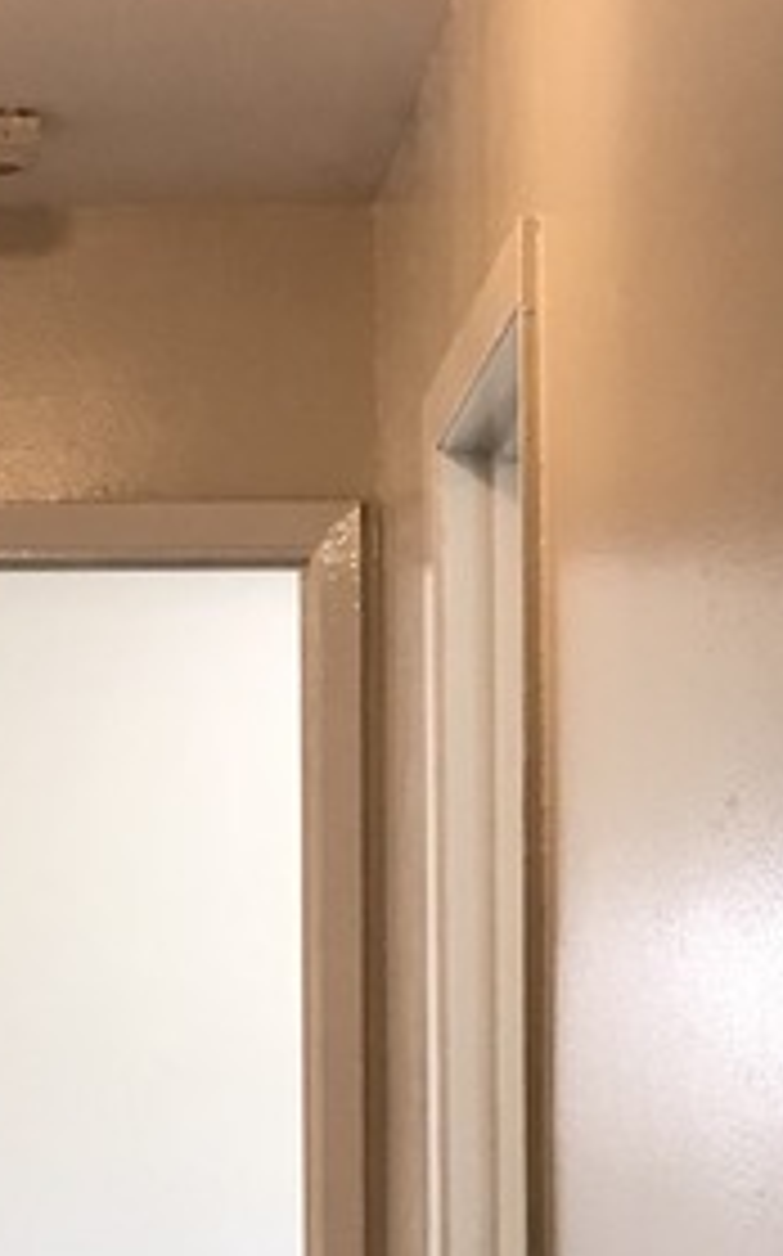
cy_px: 1391
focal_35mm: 115
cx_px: 27
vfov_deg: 17.5
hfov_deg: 11.3
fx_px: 3933
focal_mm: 3.99
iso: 40
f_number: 1.8
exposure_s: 1/15
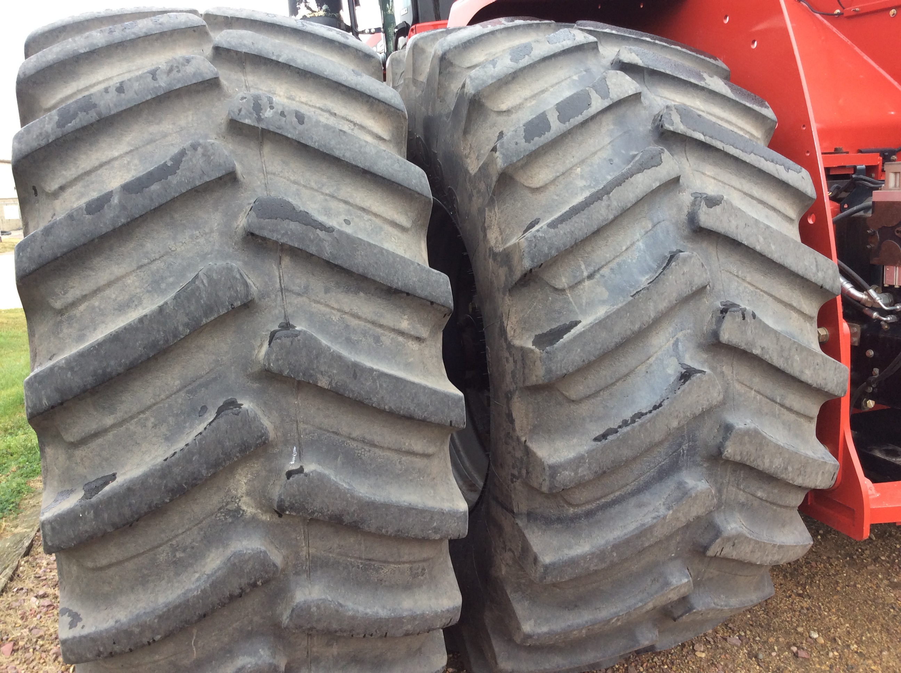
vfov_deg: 44.1
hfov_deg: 56.9
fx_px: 832
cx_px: 450
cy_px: 336
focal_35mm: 32
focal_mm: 3.3
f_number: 2.4
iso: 32
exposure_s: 1/127
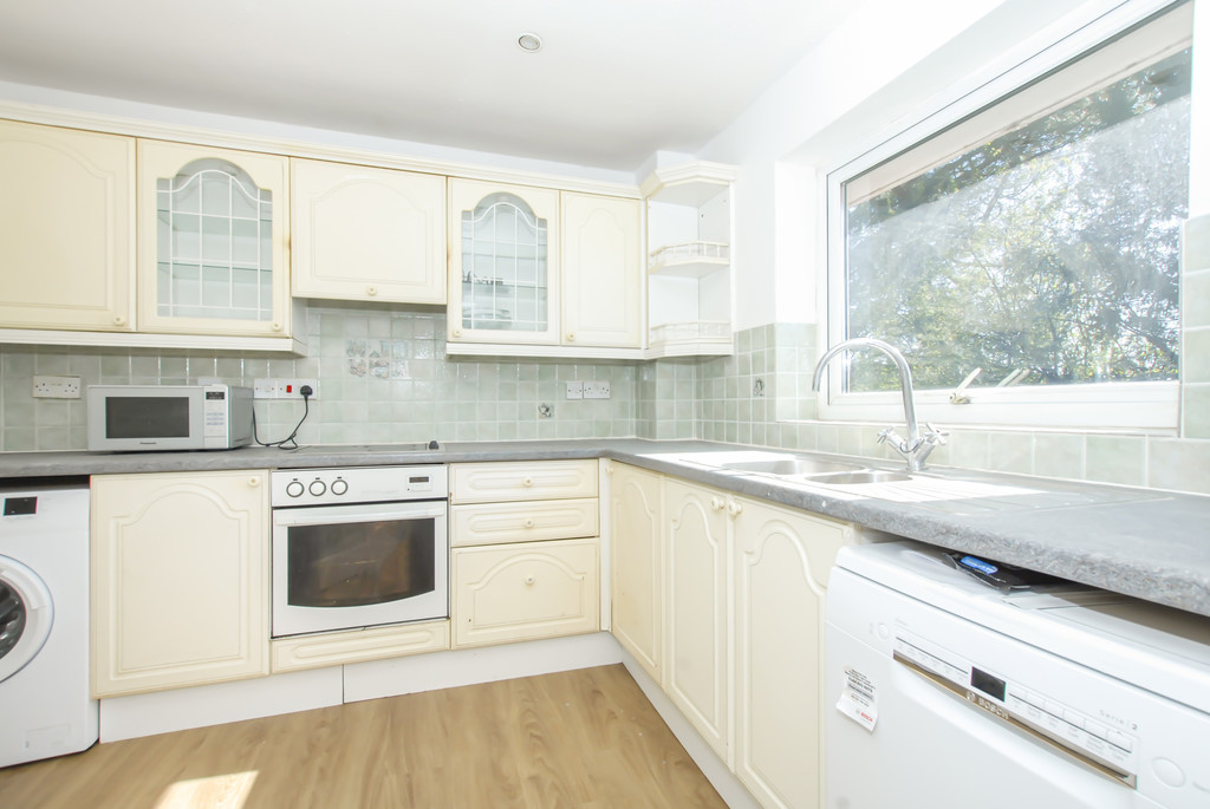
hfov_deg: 100.3
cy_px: 404
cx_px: 605
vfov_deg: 77.5
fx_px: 505
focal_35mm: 15
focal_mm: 10
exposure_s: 1/100
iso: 400
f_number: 9
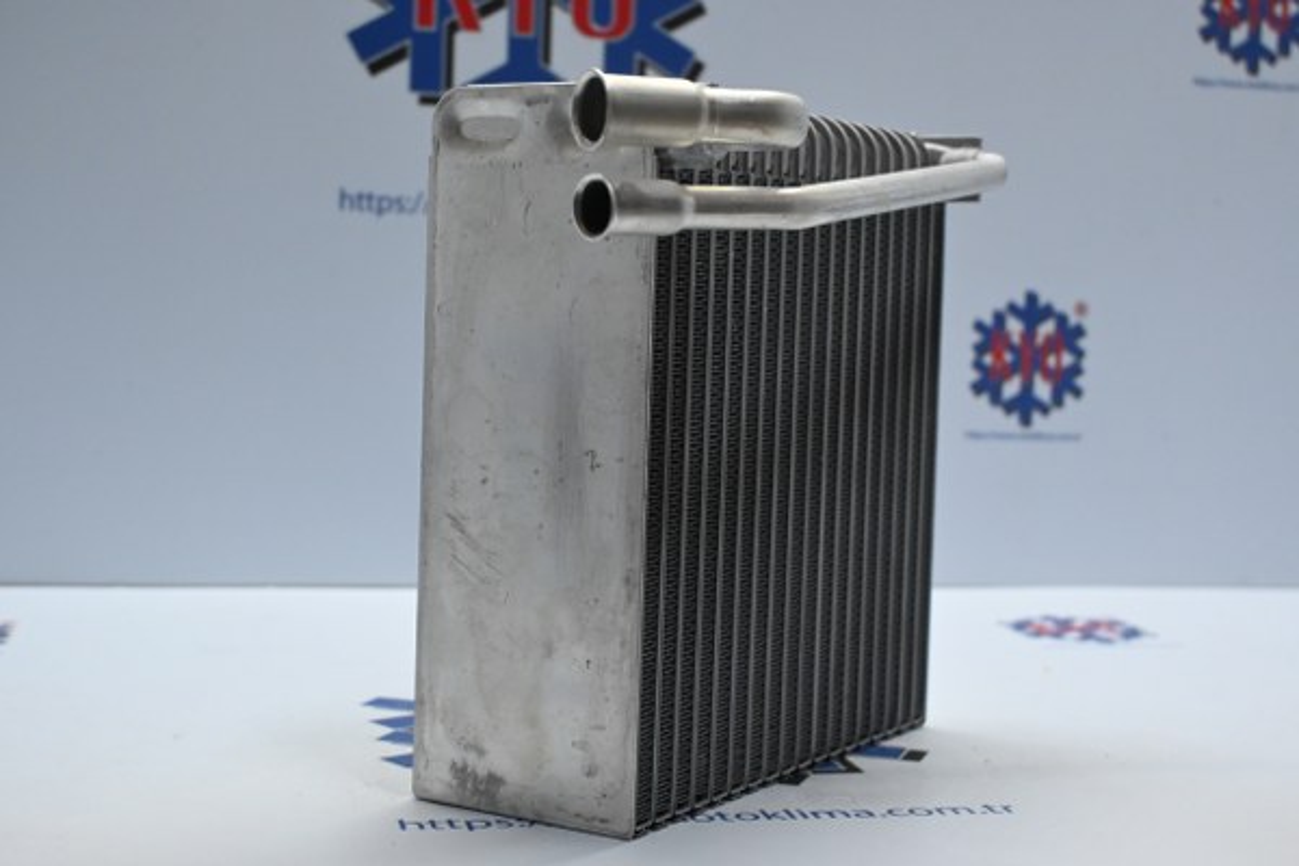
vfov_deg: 25.1
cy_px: 433
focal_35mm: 54
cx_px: 650
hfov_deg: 36.9
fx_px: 1948
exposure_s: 1/125
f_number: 5.3
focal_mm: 36
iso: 1600
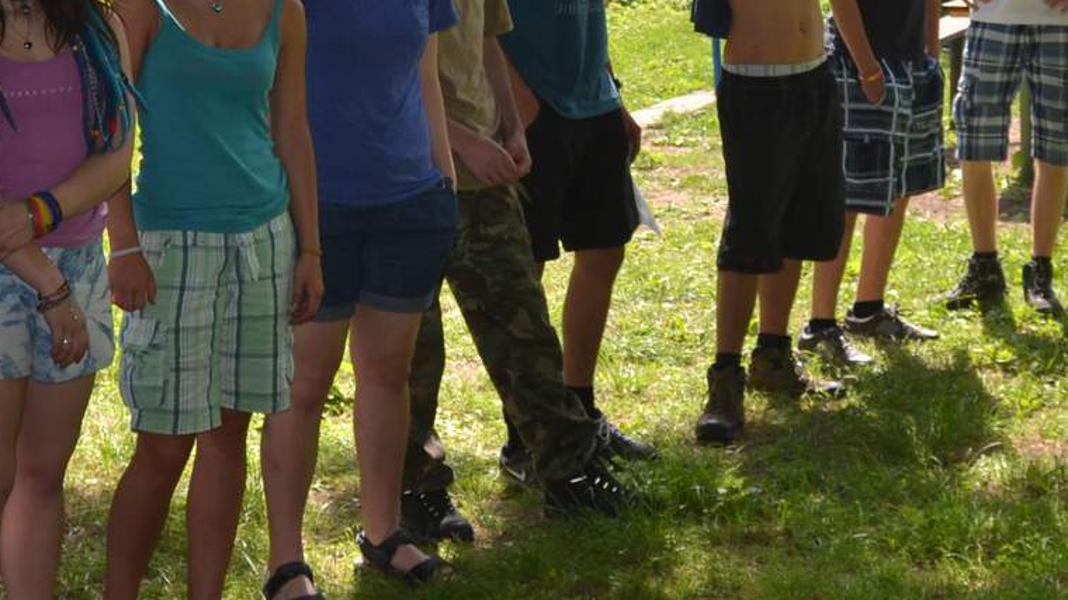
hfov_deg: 23.4
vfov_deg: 12.8
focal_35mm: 91
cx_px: 507
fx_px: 2576
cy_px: -213
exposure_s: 1/200
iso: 100
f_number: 5.6
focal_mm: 22
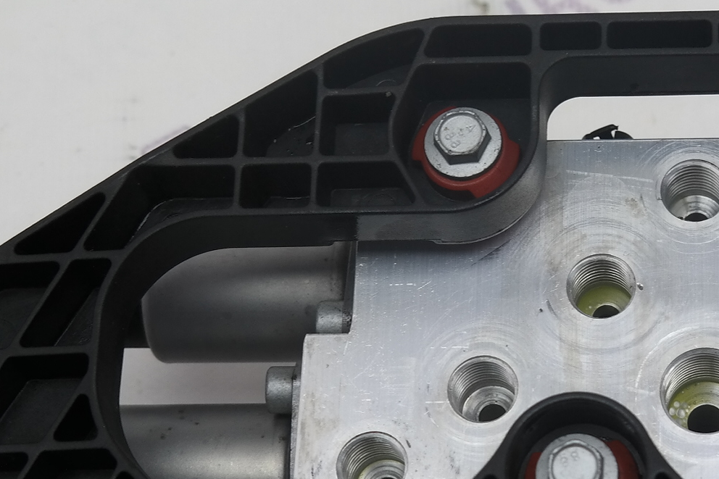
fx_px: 1797
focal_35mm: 90
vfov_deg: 15.2
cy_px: 249
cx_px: 652
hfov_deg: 22.1
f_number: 3.5
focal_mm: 20
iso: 100
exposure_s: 1/80
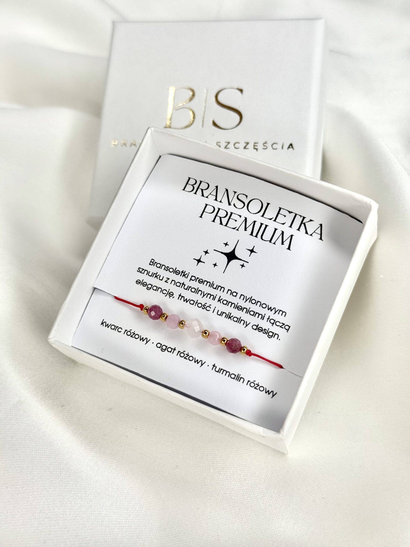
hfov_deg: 30.3
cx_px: 205
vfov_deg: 39.7
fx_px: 758
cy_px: 274
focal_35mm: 48
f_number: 1.78
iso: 80
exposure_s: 1/1167
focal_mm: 6.76
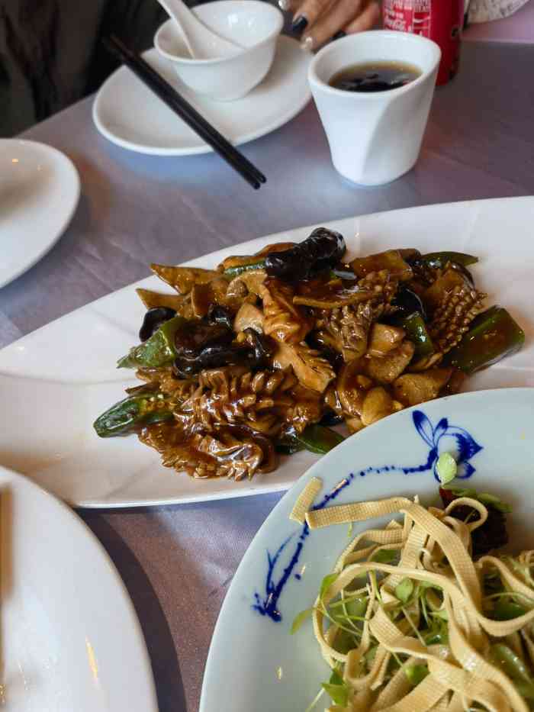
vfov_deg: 65.3
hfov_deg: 51.4
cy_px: 356
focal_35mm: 27
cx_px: 267
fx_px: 555
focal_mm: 5.54
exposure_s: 1/100
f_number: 1.8
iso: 64
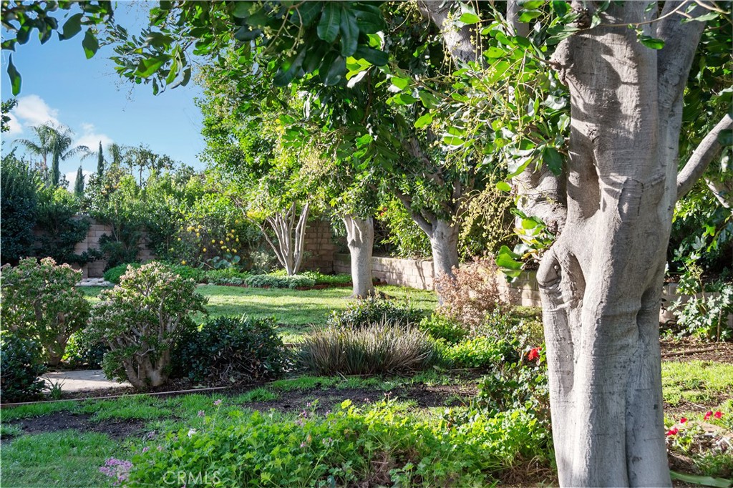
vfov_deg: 29.2
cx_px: 366
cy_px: 244
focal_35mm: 46
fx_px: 936
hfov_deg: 42.8
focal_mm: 31
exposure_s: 1/1000
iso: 800
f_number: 6.7
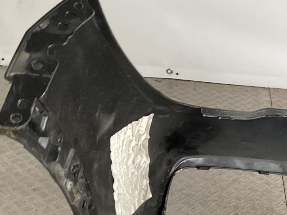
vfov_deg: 19.5
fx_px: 613
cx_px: 302
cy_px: 200
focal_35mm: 74
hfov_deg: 24.8
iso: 64
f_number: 1.8
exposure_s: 1/50
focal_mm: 3
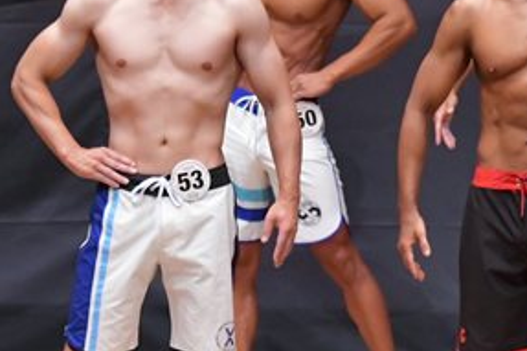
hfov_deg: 3.2
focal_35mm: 649
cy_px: 268
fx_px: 9495
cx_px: 120
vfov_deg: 2.1
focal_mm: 160
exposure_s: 1/400
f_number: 5.6
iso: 6400
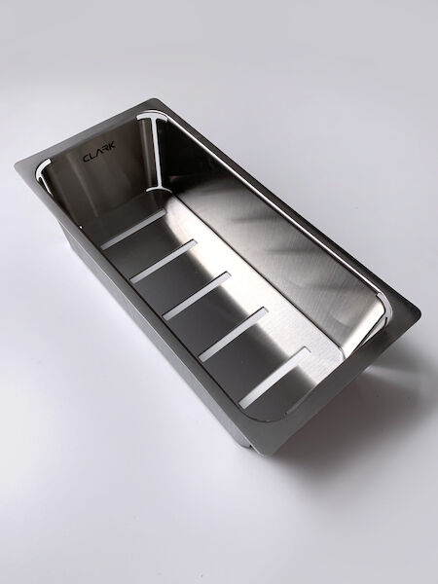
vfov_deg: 67.3
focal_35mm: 26
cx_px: 219
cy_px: 292
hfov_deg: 53.1
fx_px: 439
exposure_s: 1/84
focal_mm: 4.25
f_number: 1.8
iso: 100
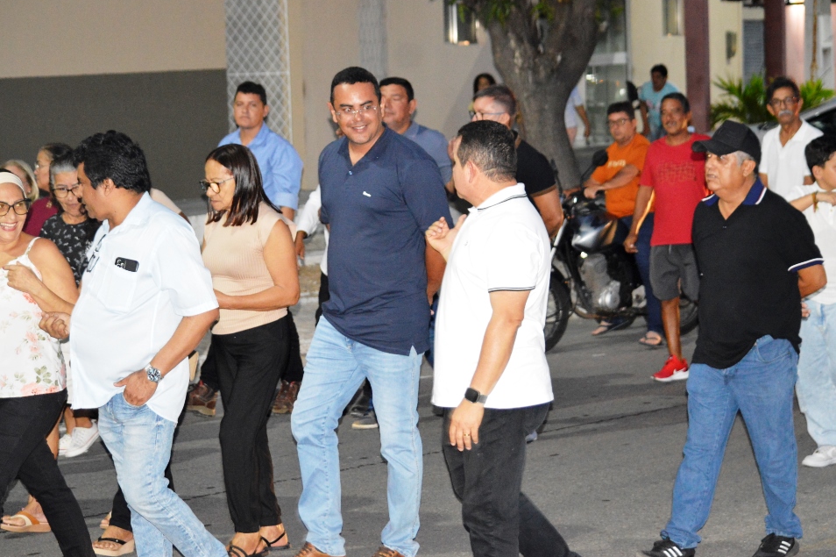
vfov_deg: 15.4
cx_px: 421
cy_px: 293
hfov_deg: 23.0
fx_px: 2055
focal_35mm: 89
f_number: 4.5
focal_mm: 55
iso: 3200
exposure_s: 1/60
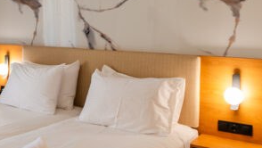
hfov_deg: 38.5
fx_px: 355
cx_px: 40
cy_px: 38
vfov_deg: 23.3
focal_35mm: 51
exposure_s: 1/100
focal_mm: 14
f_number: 4.5
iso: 320
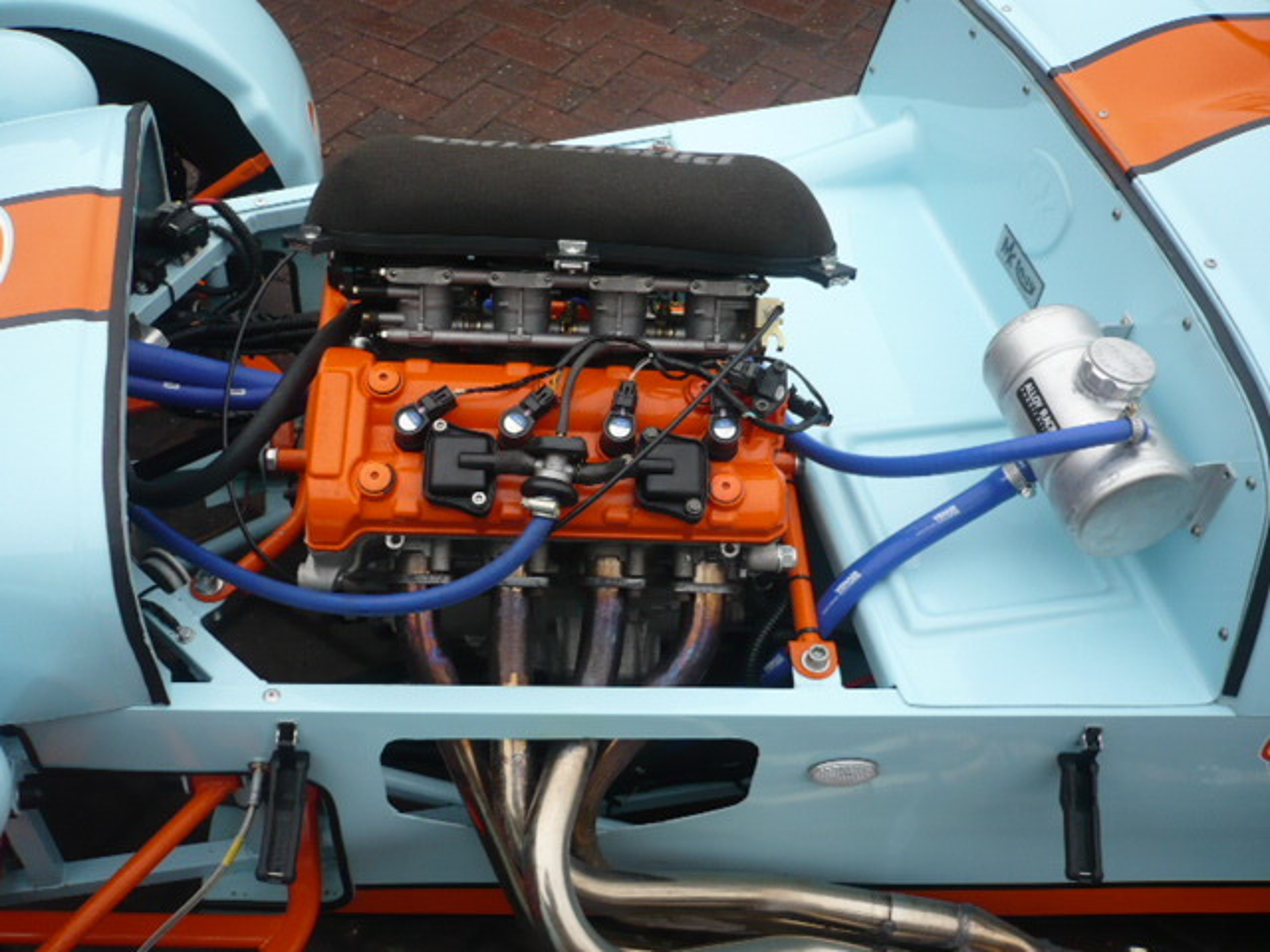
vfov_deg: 40.7
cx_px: 635
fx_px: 1284
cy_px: 476
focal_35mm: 35
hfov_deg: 52.6
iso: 100
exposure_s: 1/125
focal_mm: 5.8
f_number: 2.8
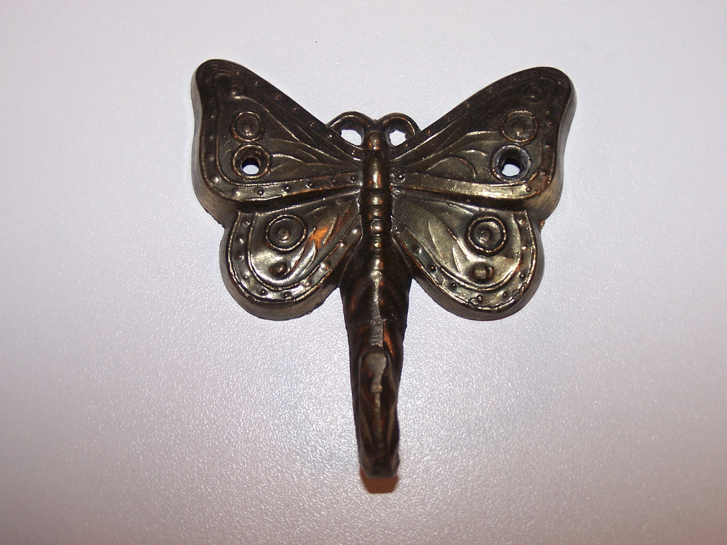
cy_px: 272
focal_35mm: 64
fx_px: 1344
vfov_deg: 22.9
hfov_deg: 30.3
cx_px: 364
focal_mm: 10.7
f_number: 3.2
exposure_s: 1/60
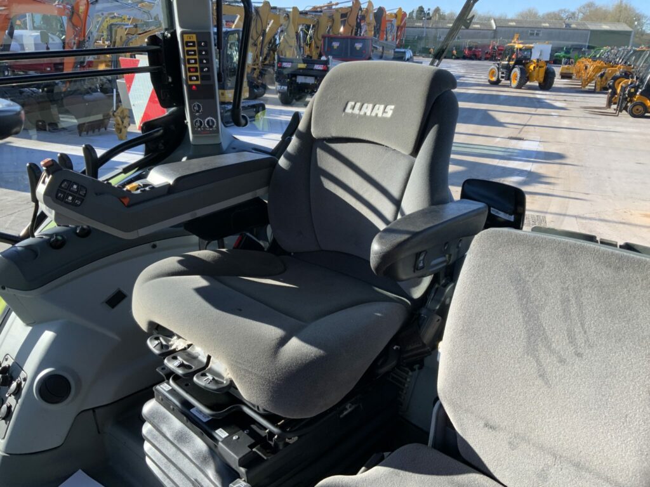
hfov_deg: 61.7
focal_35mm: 29
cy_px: 244
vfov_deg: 48.2
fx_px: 545
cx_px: 325
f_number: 1.8
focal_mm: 3
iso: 16
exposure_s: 1/297
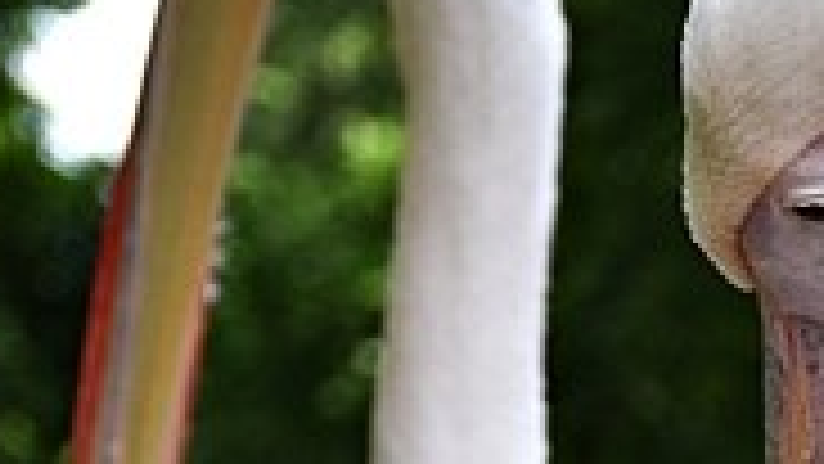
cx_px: 1445
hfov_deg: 4.3
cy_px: 858
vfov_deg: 2.5
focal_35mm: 492
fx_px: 10751
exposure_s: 1/500
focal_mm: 56
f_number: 5.6
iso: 320
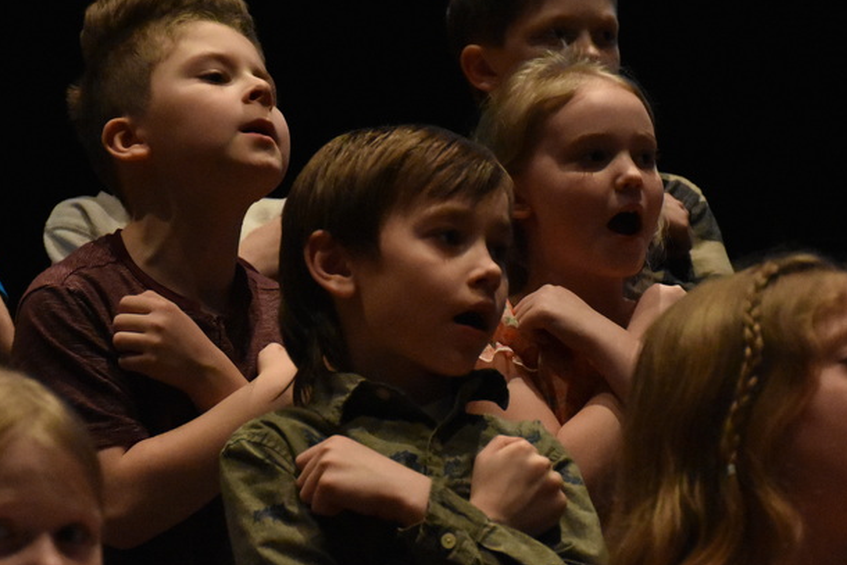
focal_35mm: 189
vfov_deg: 7.3
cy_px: 301
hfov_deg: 10.9
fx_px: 4444
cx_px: 387
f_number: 5
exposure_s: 1/250
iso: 6400
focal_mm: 75
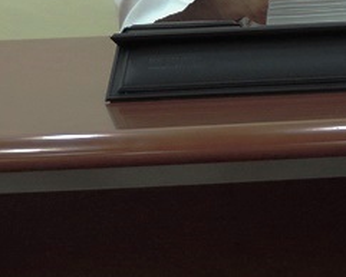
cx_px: 504
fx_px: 2817
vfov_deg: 5.6
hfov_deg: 6.9
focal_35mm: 275
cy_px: -128
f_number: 4
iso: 400
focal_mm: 15.1
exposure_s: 1/80
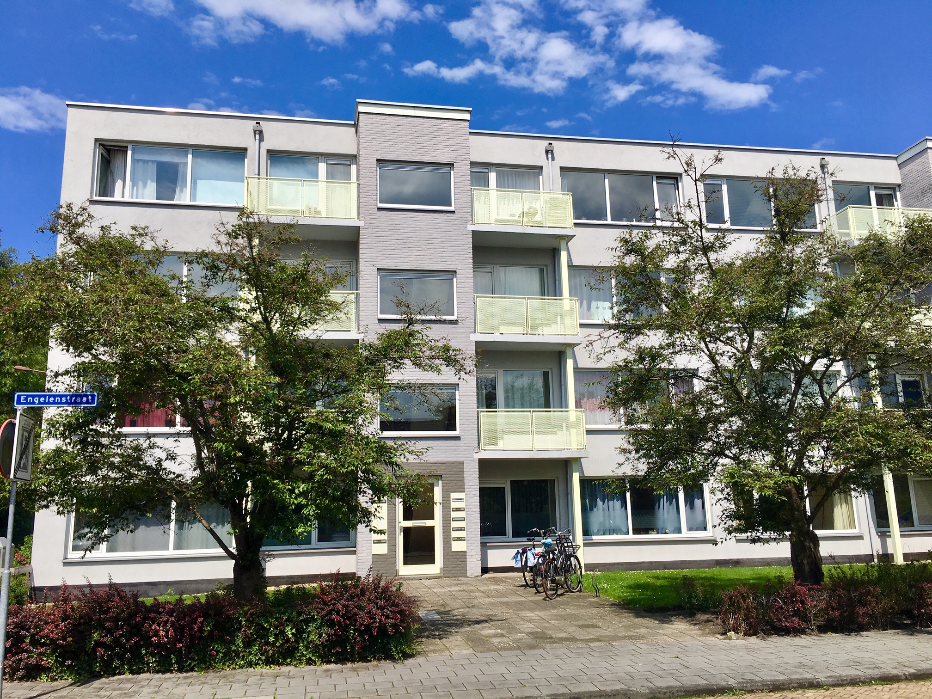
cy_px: 350
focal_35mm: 29
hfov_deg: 61.7
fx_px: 781
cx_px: 466
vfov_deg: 48.2
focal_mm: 4.15
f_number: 2.2
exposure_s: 1/2137
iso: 25
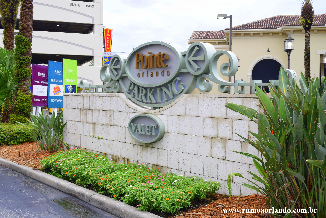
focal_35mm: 46
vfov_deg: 29.0
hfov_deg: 42.3
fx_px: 421
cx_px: 163
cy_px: 109
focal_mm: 31
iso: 800
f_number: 7.1
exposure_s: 1/200
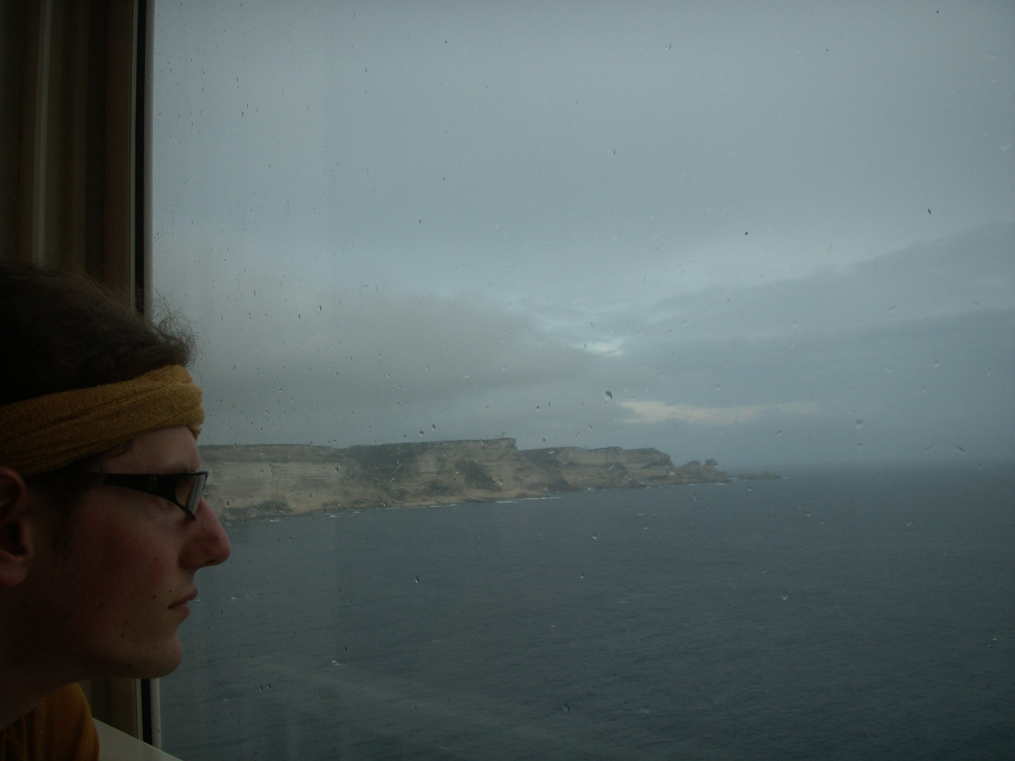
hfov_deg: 50.1
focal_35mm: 37
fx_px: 1085
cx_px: 508
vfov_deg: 38.7
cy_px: 380
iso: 50
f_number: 3.5
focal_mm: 7.7
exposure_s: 1/100
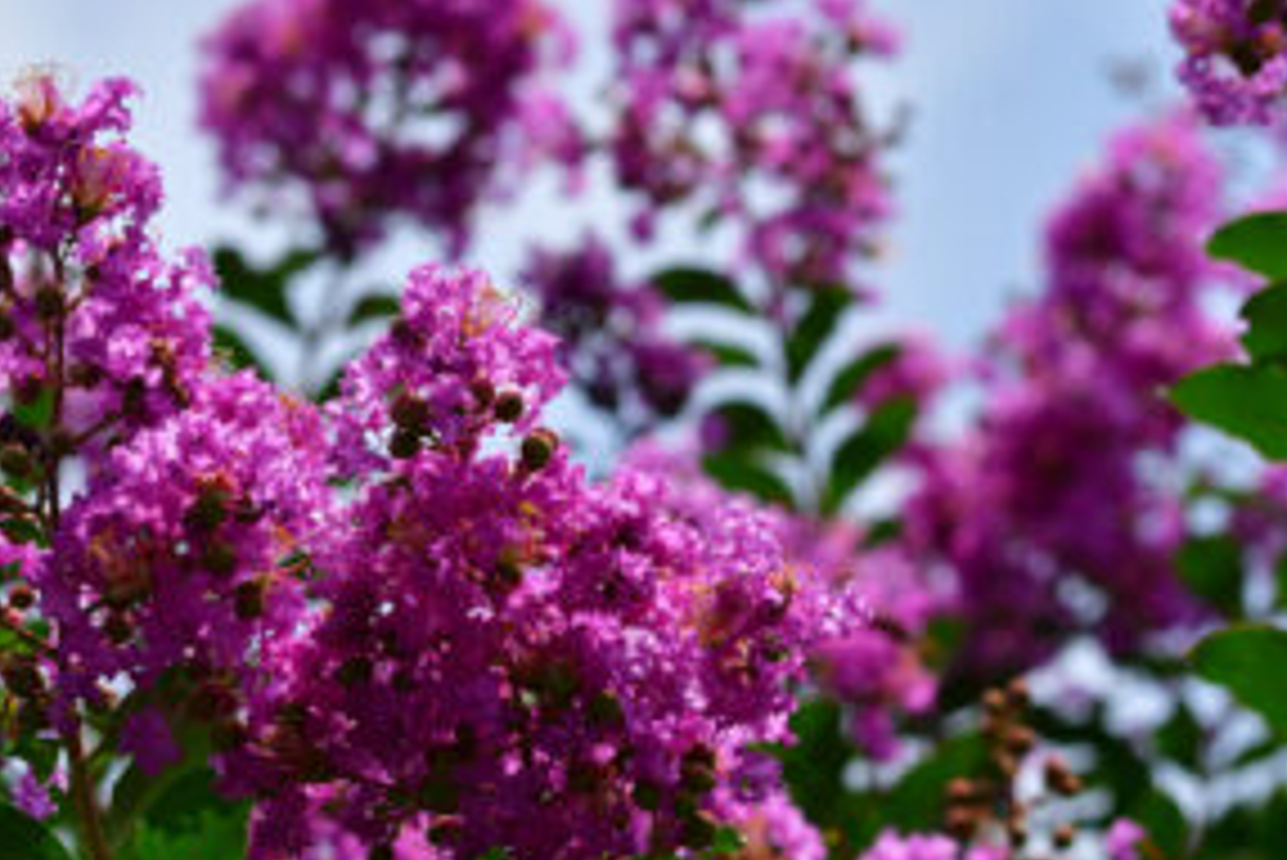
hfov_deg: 10.9
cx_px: 567
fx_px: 6760
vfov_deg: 7.3
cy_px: 439
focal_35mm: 189
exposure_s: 1/1250
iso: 400
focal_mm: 90
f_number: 5.6
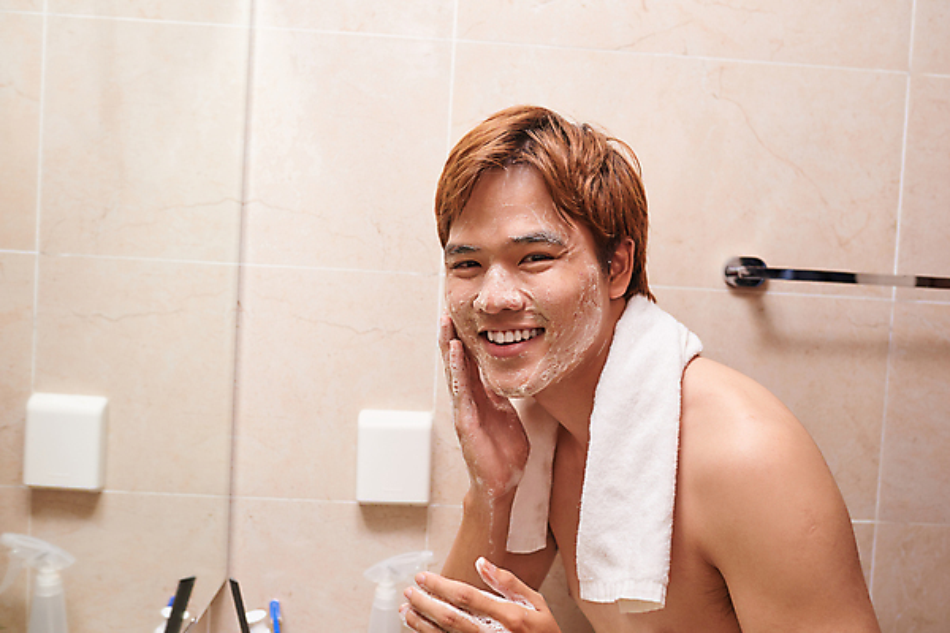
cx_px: 475
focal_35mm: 35
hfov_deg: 54.4
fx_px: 924
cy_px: 316
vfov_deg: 37.9
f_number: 4
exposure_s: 1/160
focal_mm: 35
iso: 200
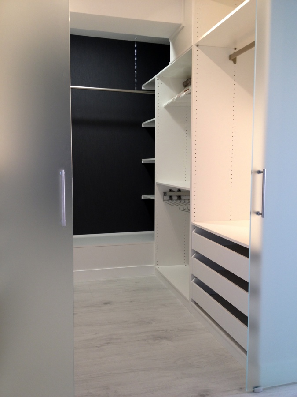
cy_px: 198
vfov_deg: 52.6
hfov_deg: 40.7
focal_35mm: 35
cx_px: 148
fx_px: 400
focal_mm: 4.28
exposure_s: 1/20
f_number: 2.4
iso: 50
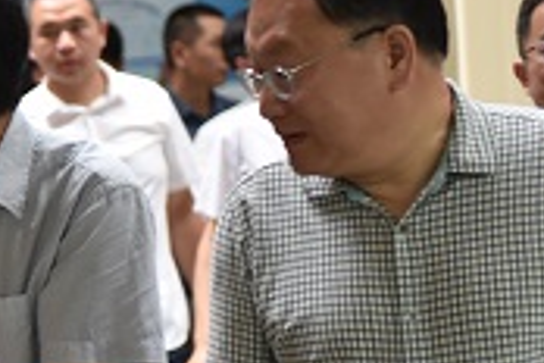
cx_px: -350
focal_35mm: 231
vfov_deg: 5.9
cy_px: 277
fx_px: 3490
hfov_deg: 8.6
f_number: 2.8
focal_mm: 62
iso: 1100
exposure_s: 1/125
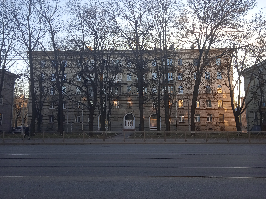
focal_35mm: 28
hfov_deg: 63.4
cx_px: 133
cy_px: 100
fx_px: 215
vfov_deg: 49.7
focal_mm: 3.43
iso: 114
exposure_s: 1/182
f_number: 2.2
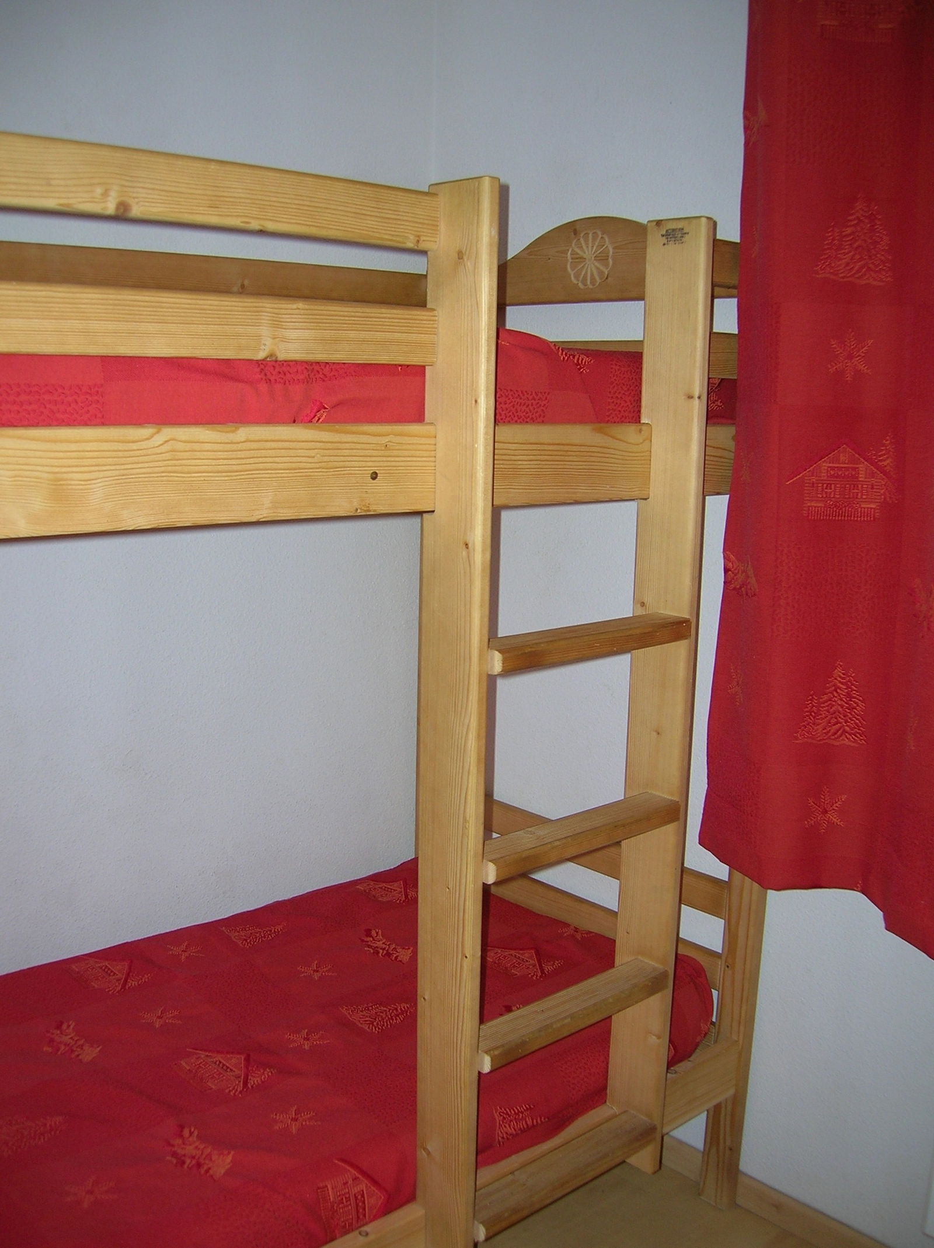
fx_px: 1225
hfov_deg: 41.7
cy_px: 624
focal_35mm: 34
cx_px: 467
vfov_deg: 54.0
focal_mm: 5.7
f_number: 2.9
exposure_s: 1/60.1
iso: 50
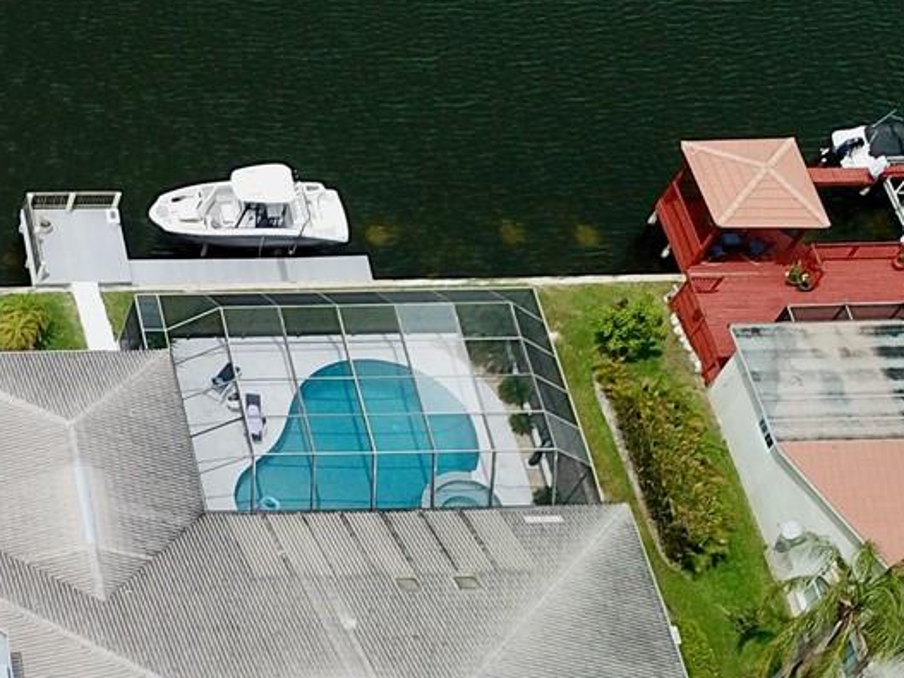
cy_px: 690
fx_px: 2063
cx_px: -403
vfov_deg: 18.2
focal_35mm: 79
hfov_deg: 21.3
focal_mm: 4.73
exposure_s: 1/2020
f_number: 2.2
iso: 100
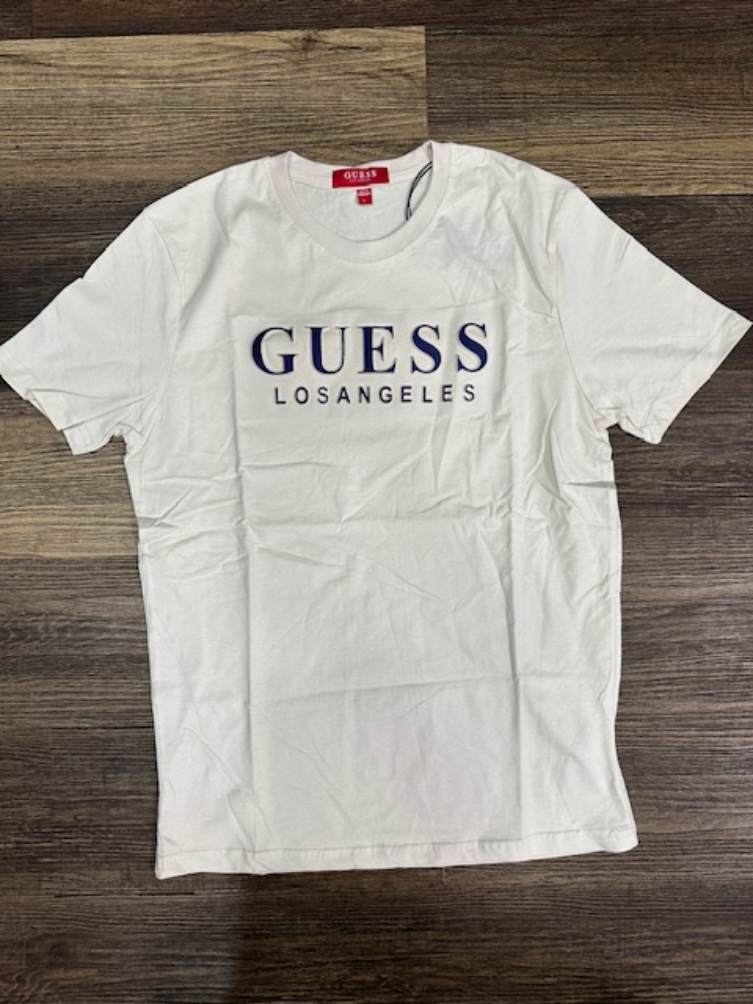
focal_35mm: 24
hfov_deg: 56.8
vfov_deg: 71.6
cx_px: 376
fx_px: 696
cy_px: 502
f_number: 1.78
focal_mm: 6.86
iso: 125
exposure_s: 1/100
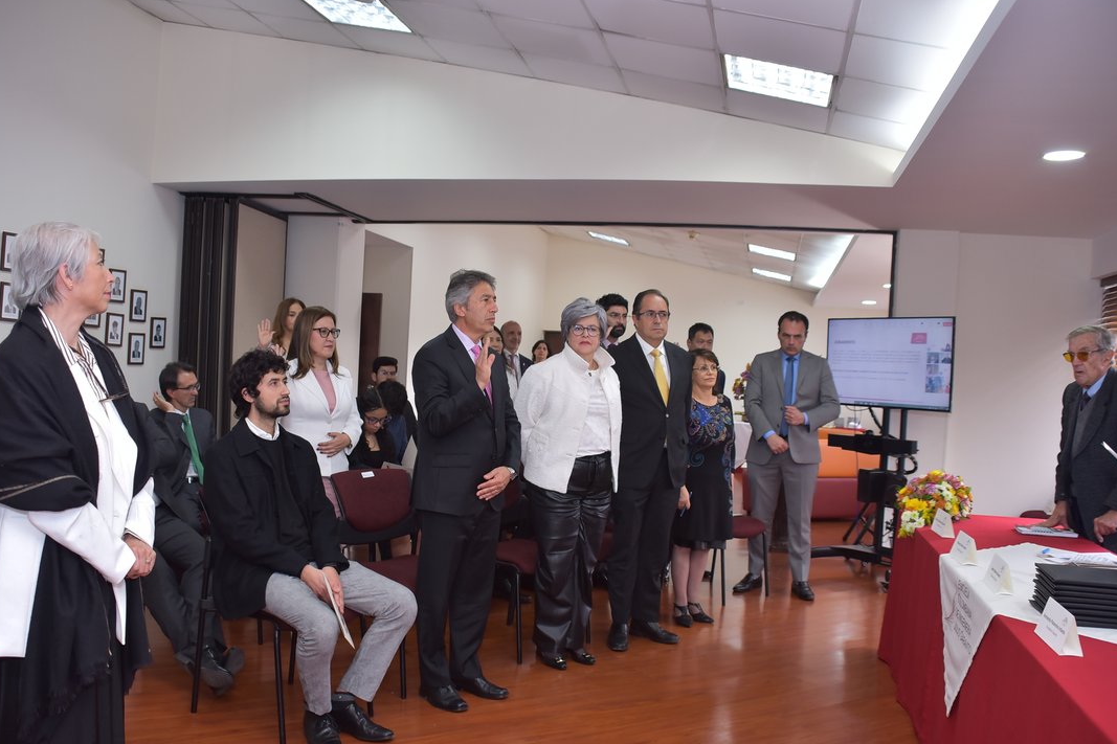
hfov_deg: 43.6
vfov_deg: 29.8
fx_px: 1396
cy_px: 409
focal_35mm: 45
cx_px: 533
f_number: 4.5
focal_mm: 40
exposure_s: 1/100
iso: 640
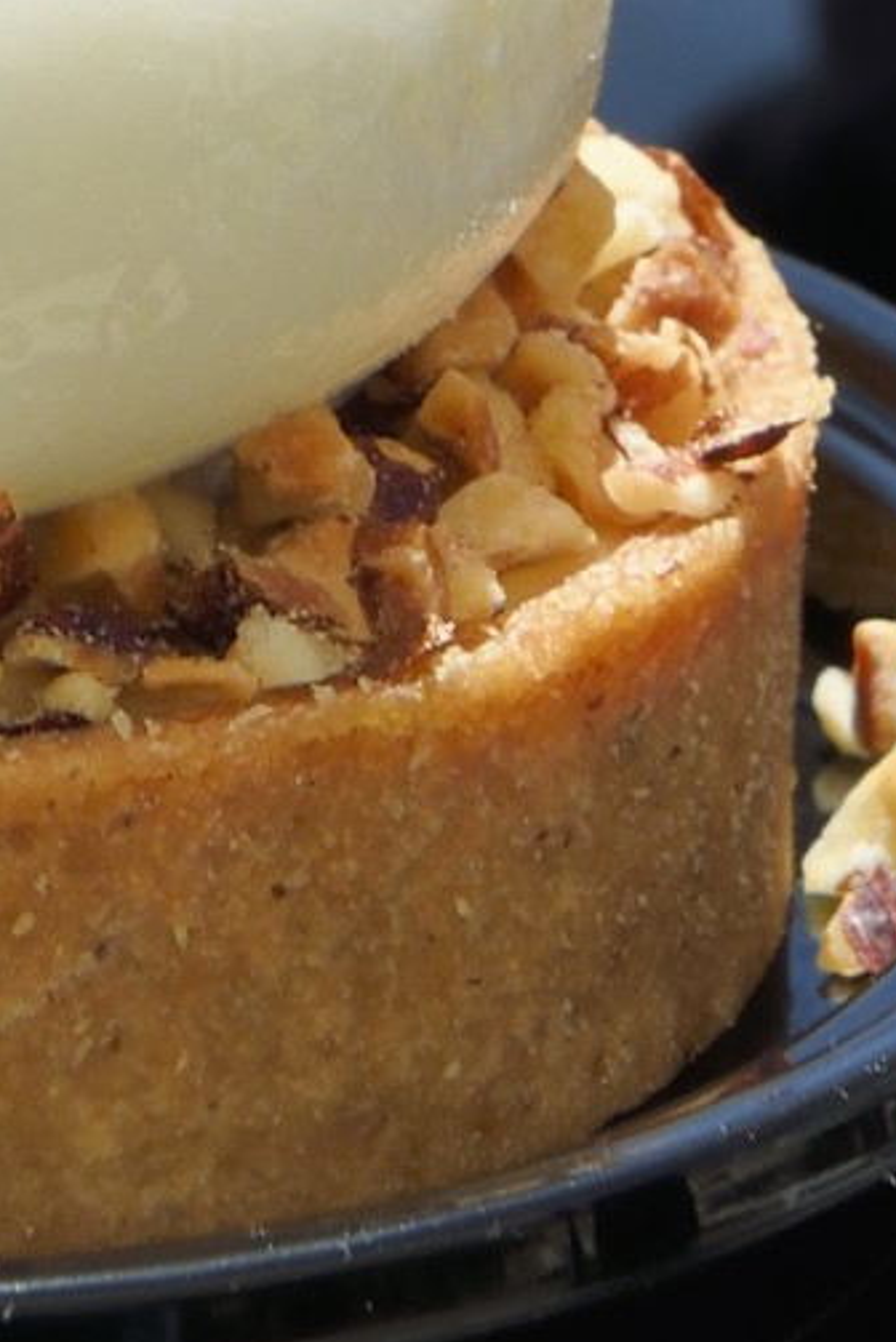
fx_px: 10662
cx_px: -261
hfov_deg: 4.8
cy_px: -1243
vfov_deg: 7.0
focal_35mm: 286
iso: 200
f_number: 20
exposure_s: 1/160
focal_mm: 60
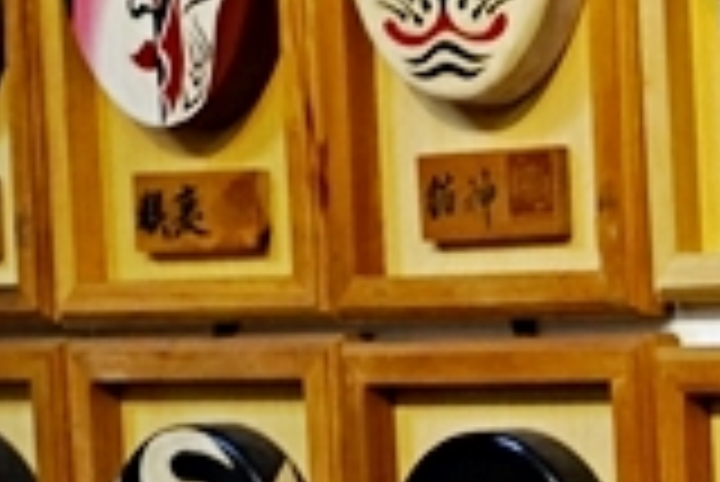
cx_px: 1791
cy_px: 516
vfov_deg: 9.4
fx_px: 2903
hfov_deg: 11.4
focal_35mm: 145
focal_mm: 29
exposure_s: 1/60
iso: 1250
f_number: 4
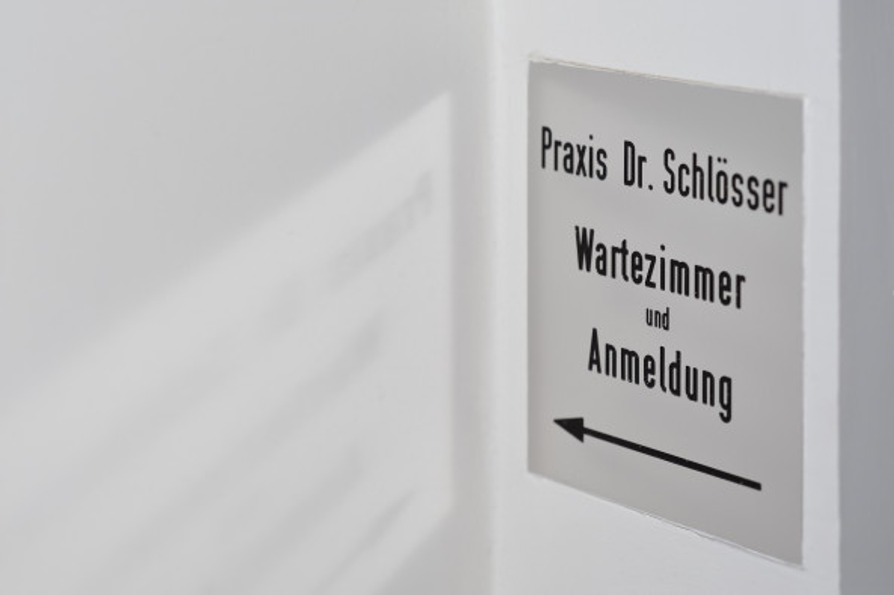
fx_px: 2110
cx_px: 447
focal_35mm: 85
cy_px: 298
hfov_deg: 23.9
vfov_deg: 16.1
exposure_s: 1/50
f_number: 9
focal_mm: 85
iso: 200
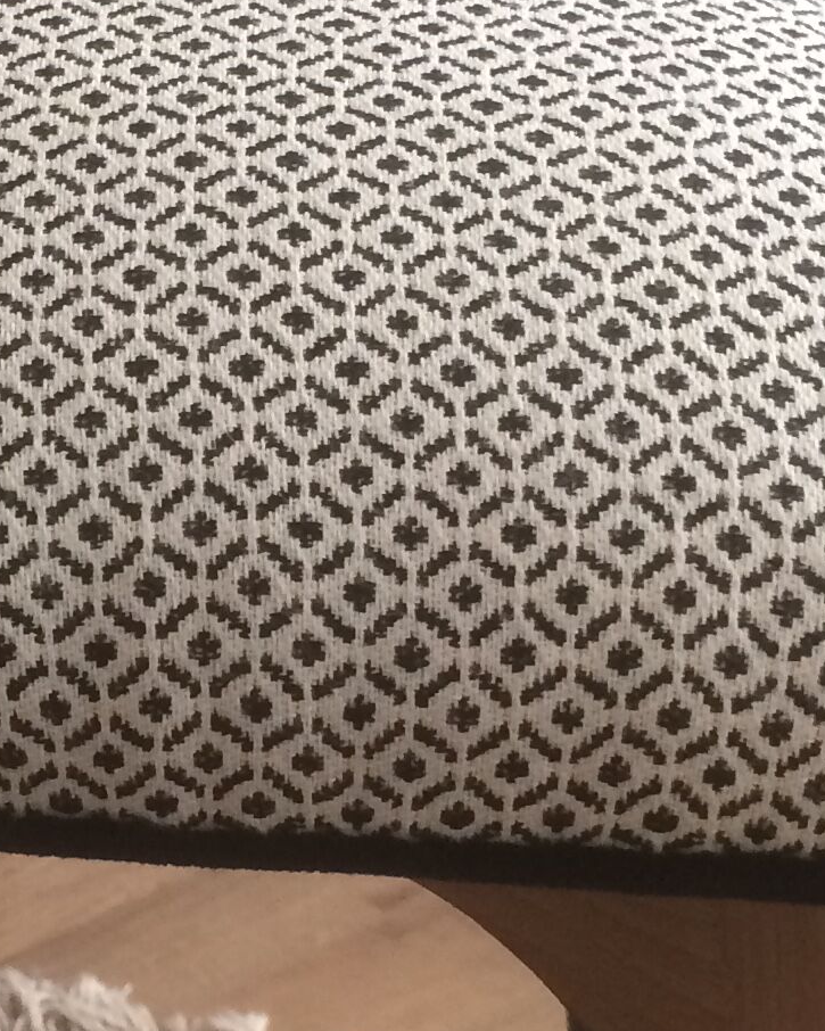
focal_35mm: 102
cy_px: 621
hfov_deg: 14.8
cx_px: -25
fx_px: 3113
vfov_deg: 18.8
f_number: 2.2
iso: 125
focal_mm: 4.15
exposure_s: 1/33
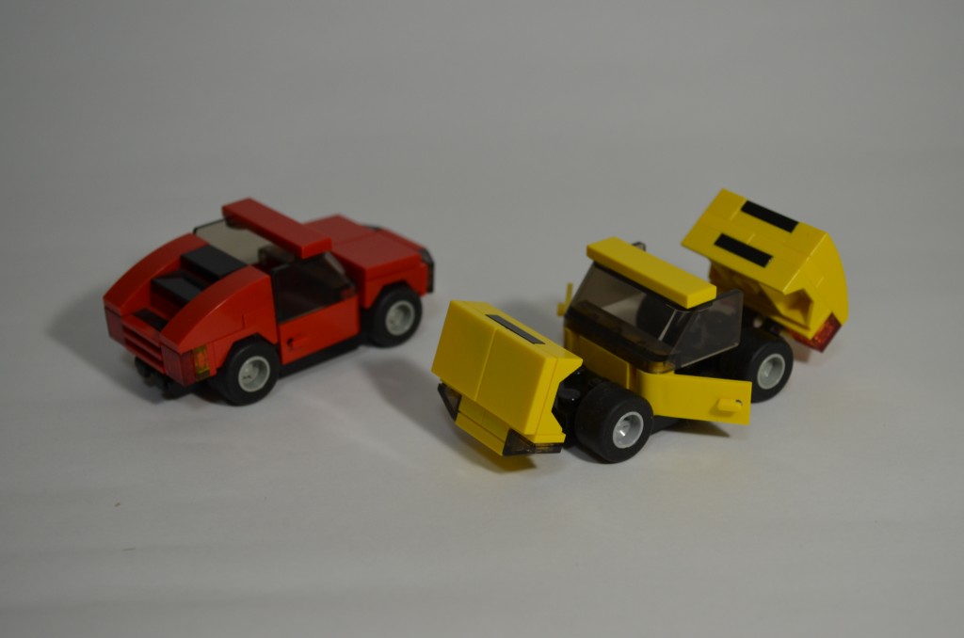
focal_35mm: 63
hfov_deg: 32.0
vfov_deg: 21.5
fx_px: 1683
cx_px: 482
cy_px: 319
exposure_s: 1/60
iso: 400
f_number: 6.3
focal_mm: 42
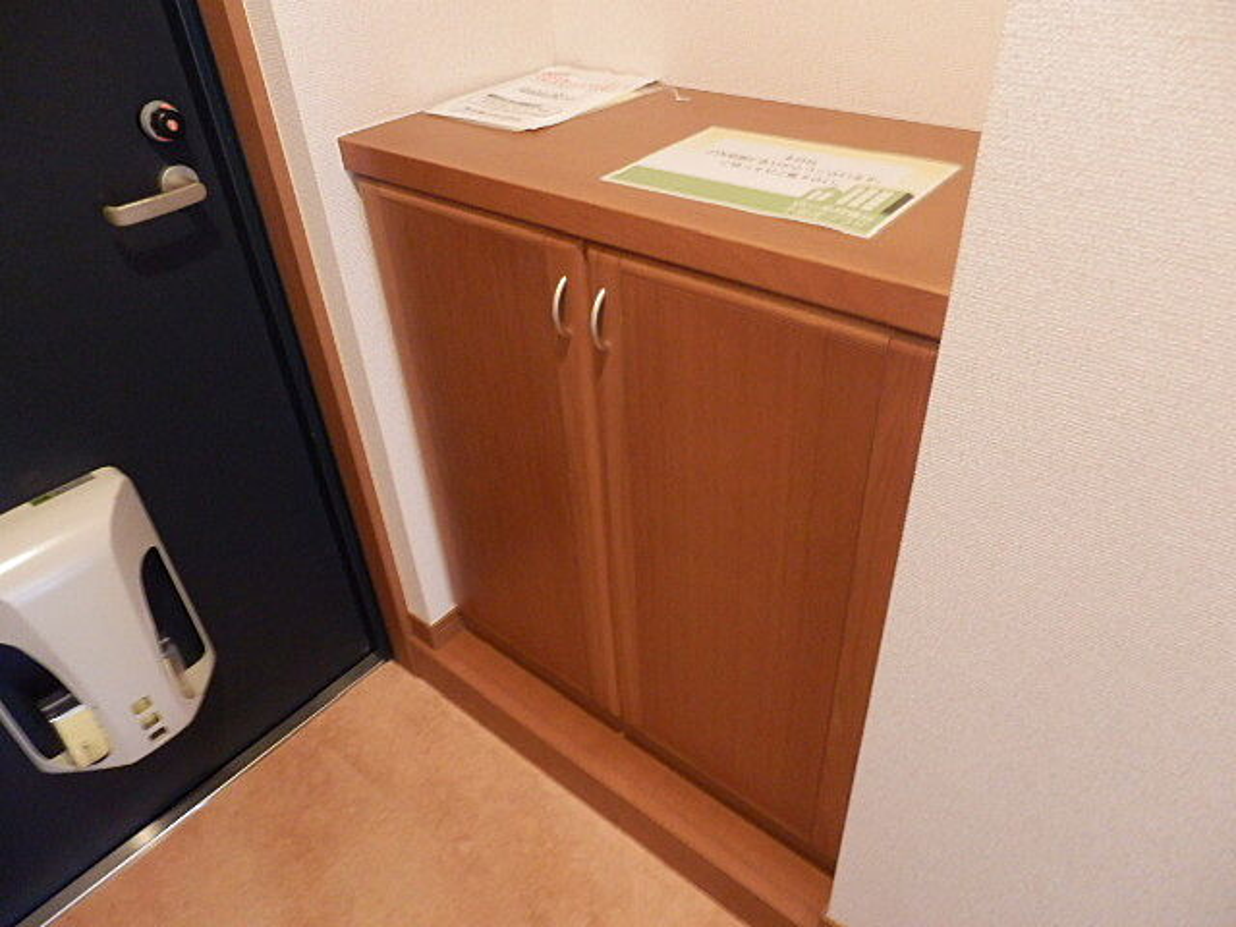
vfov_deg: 56.8
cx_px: 618
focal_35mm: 24
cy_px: 464
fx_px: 857
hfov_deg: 71.6
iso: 800
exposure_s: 1/8
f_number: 3
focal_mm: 4.2
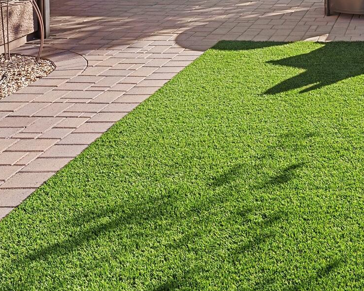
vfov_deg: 24.3
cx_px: 399
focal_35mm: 54
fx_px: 582
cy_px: -94
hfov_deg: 31.0
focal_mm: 17
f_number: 9
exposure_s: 1/50
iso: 250
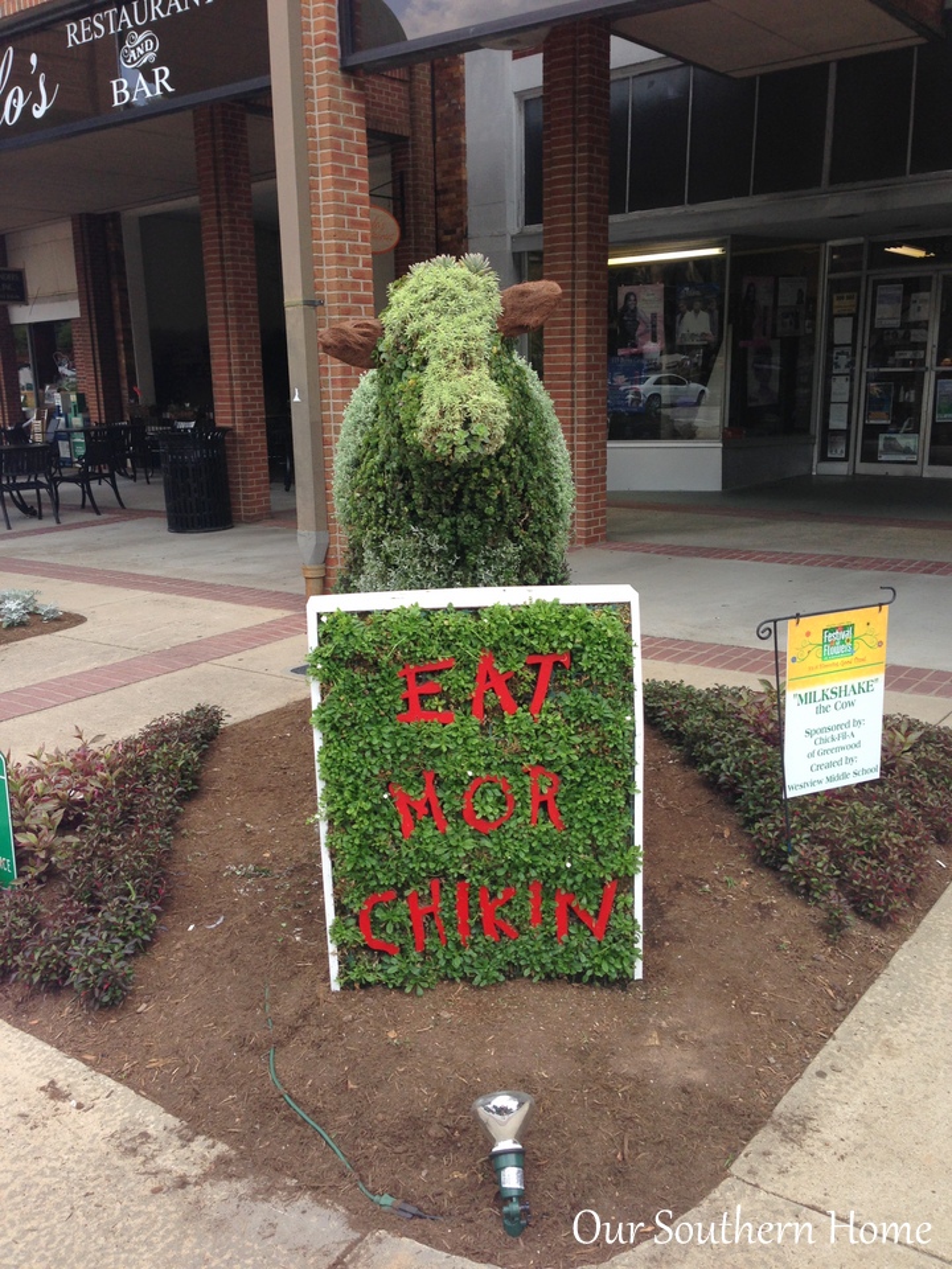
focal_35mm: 33
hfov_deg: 42.9
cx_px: 476
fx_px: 1210
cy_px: 634
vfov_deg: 55.4
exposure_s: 1/308
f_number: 2.4
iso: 50
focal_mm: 4.12
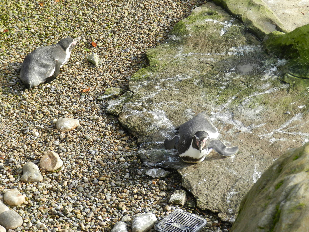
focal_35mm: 130
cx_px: 154
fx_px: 1160
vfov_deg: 11.4
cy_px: 116
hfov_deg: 15.2
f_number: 5
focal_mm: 23.1
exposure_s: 1/200
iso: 160
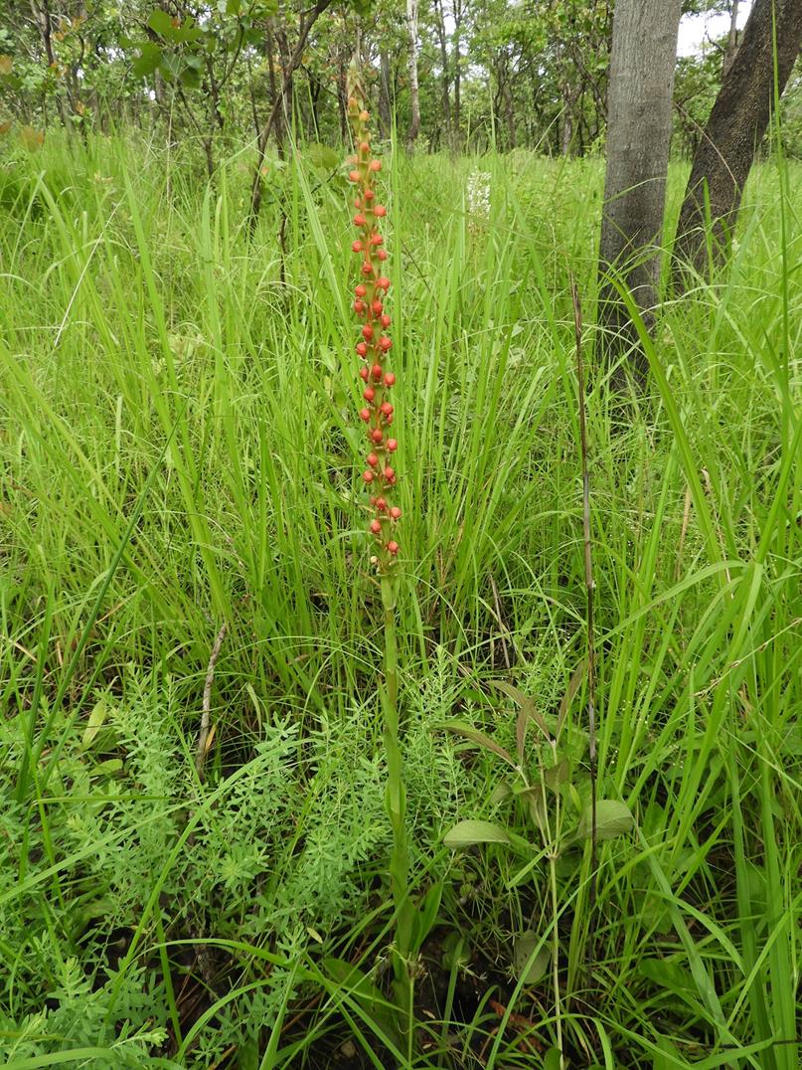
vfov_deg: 71.6
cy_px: 535
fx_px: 741
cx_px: 401
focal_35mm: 24
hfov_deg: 56.8
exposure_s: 1/250
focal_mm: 4.3
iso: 100
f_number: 3.3
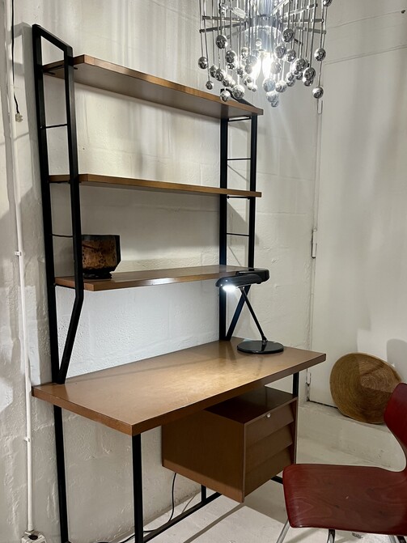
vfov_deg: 58.1
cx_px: 242
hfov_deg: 45.2
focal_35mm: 31
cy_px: 311
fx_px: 486
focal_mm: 5.1
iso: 100
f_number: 1.6
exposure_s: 1/50
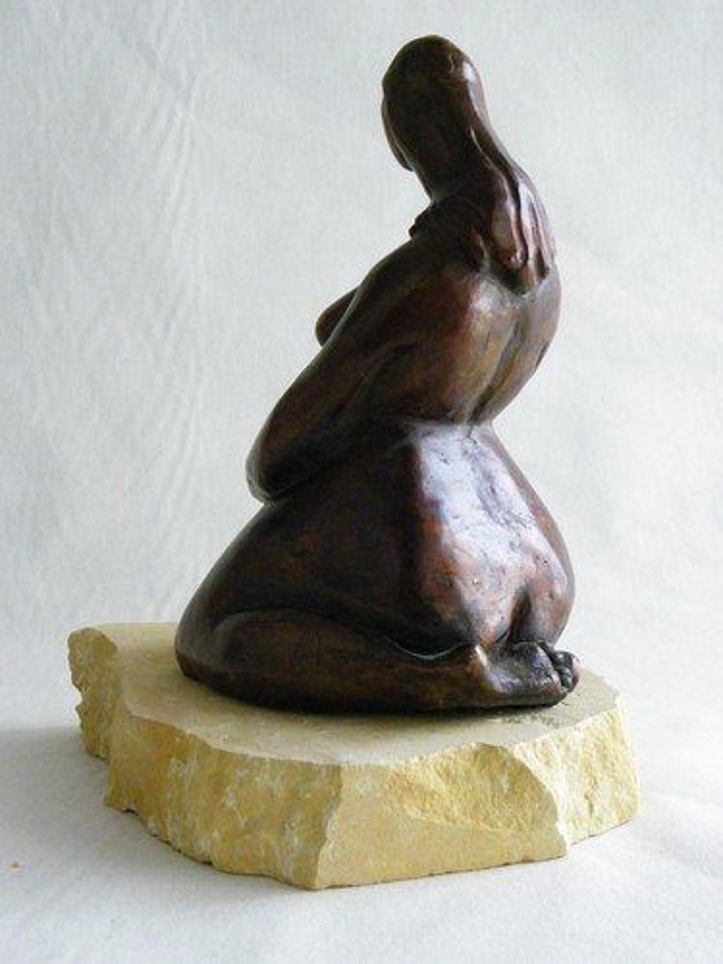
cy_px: 482
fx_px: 1448
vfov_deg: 36.8
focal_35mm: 52
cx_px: 362
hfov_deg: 28.0
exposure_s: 1/160
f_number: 3.5
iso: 500
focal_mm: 9.2
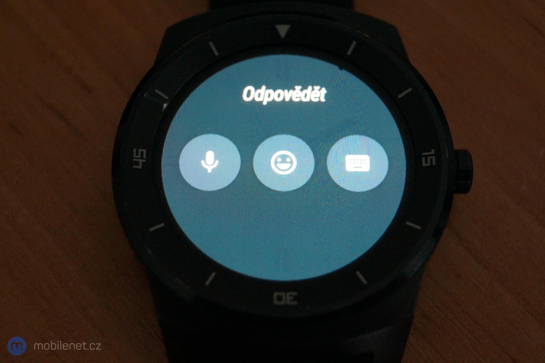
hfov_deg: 27.0
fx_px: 1135
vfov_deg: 18.2
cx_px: 272
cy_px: 182
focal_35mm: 75
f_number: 5.6
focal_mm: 50
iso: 3200
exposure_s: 1/60
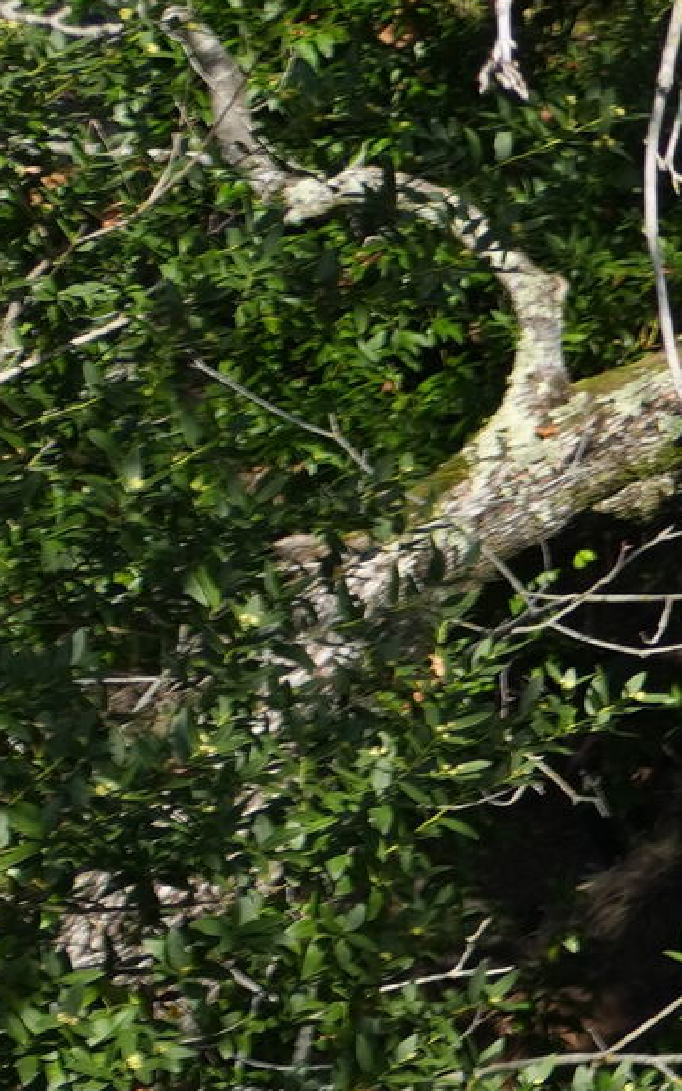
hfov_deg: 5.0
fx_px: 6333
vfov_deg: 9.8
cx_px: 3442
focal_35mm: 213
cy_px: 577
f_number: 4
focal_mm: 28
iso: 320
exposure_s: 1/1000
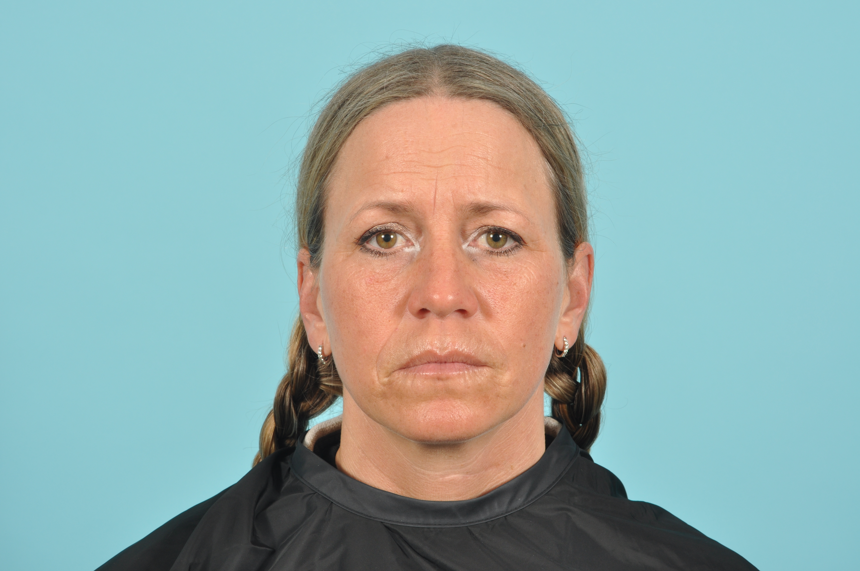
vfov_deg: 15.2
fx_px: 2147
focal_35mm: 90
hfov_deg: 22.6
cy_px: 286
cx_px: 430
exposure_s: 1/125
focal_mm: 60
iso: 200
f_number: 11
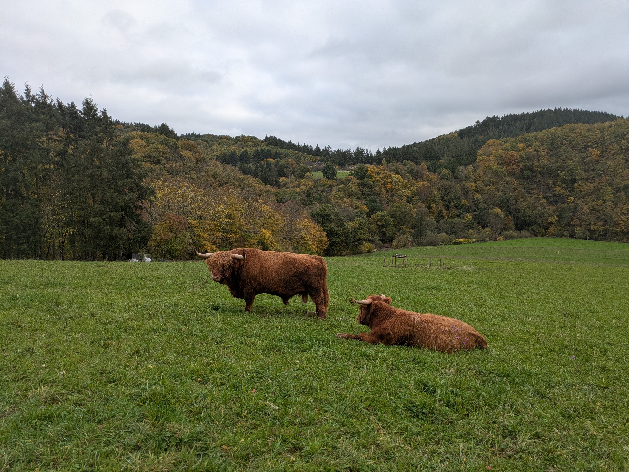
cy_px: 236
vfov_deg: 54.9
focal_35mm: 25
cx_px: 314
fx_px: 454
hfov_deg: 69.4
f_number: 1.89
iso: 48
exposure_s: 1/911
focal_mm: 5.43
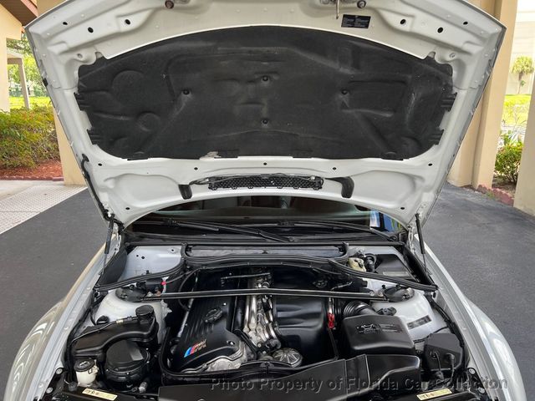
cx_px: 268
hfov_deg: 67.3
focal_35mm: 26
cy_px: 200
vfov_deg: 53.1
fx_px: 402
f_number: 1.5
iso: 40
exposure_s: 1/196
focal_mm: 5.7
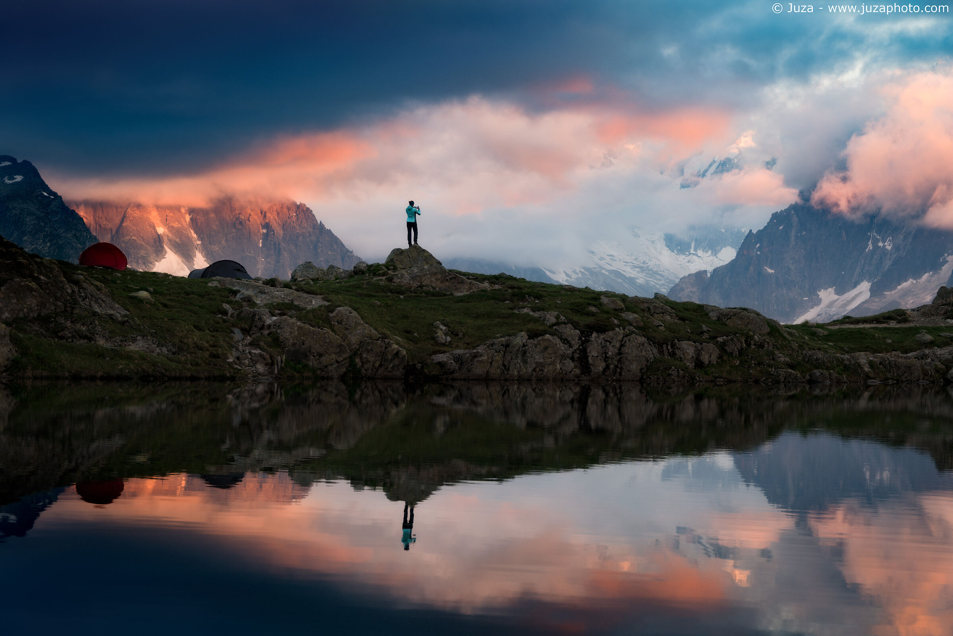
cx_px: 476
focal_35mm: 78
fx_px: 2065
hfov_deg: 26.0
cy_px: 318
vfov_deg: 17.5
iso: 200
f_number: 9
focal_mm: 52.4
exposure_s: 1/18
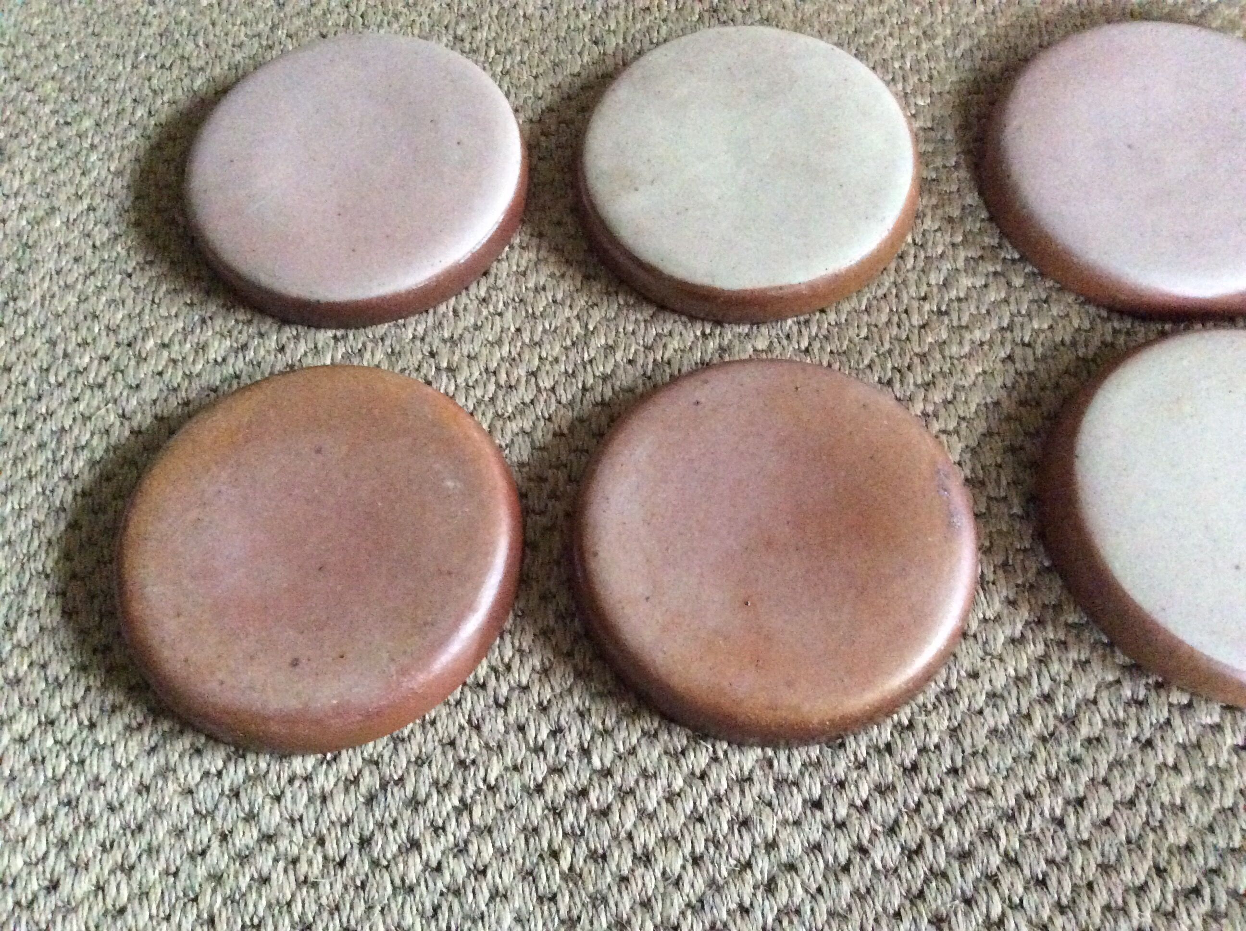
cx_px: 623
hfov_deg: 56.9
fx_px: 1150
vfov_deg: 44.1
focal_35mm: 32
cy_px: 466
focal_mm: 3.3
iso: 640
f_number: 2.4
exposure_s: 1/17
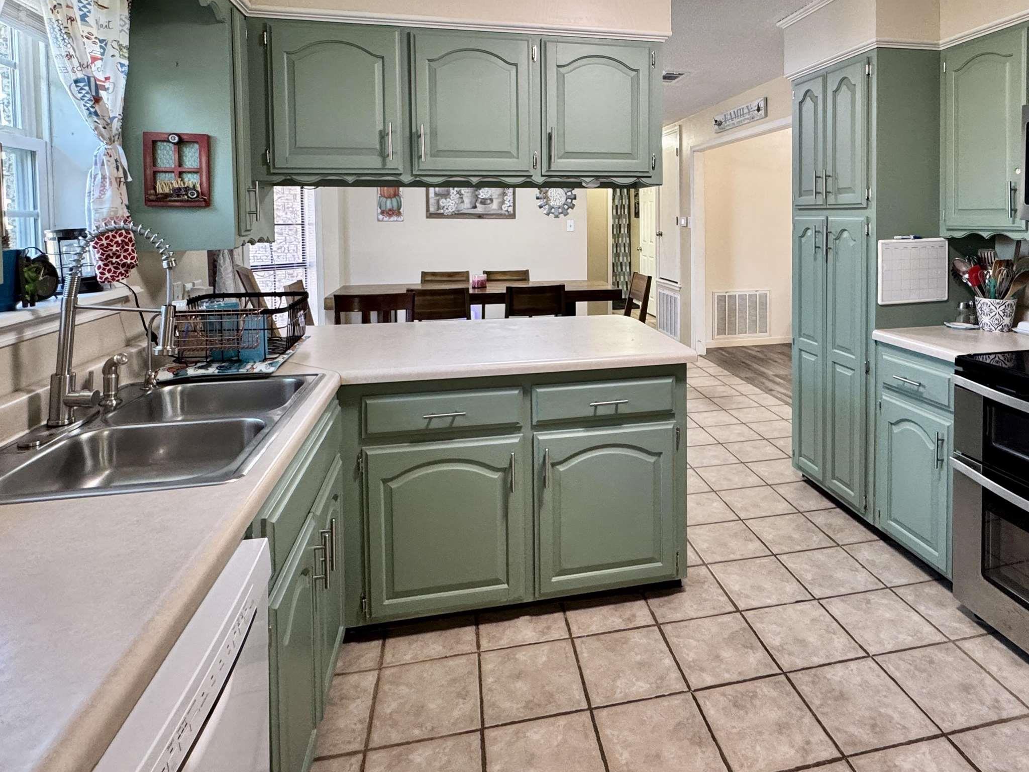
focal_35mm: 21
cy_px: 239
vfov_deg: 61.4
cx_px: 595
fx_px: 624
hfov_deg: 78.4
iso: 250
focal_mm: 2.22
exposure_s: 1/60
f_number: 2.2
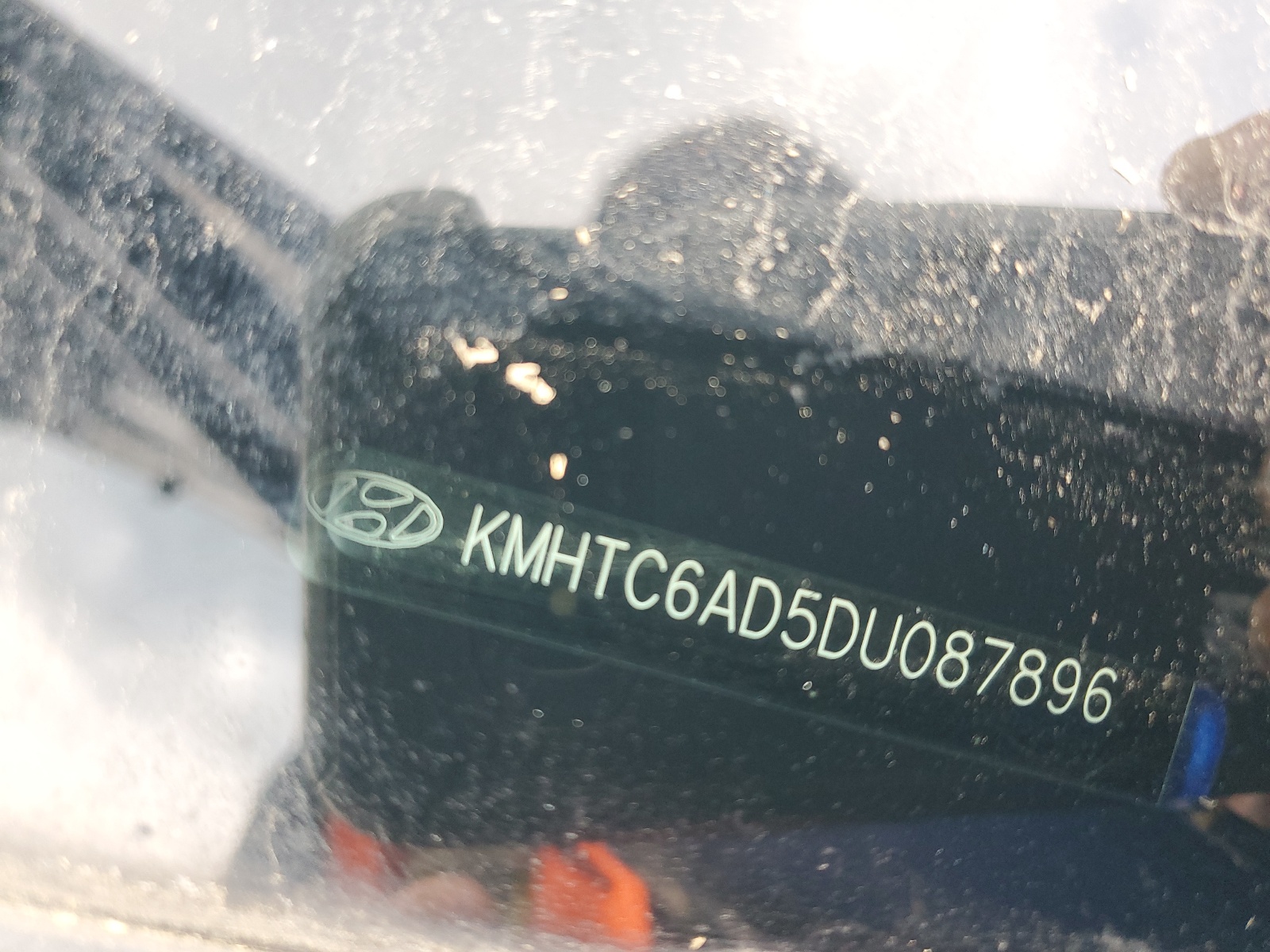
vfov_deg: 53.1
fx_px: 954
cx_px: 635
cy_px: 476
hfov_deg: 67.3
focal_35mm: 26
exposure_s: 1/60.2
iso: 134
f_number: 1.5
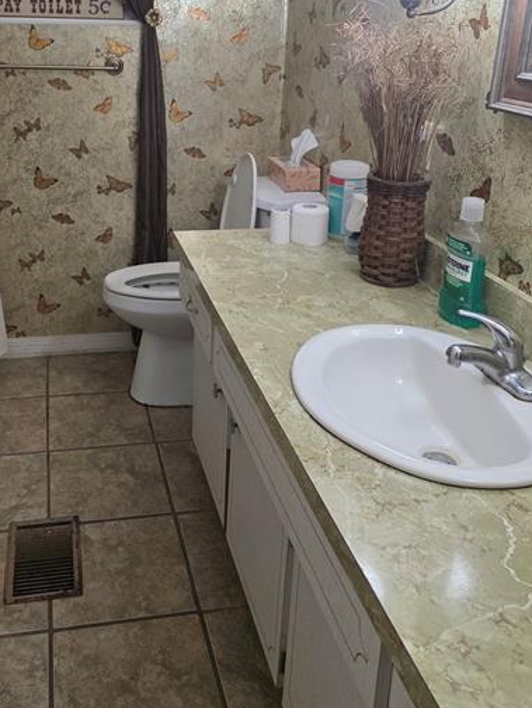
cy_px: 220
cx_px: 178
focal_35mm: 35
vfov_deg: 51.4
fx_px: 717
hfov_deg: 40.2
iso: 320
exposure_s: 1/120
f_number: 1.7
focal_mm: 6.3
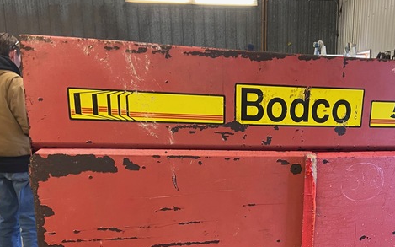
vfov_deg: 26.1
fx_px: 506
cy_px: 242
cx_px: 286
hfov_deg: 41.6
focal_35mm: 47
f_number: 1.8
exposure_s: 1/60
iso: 160
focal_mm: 4.25
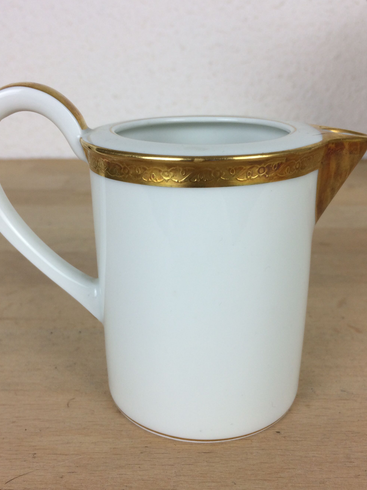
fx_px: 509
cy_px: 255
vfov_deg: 51.3
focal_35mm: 36
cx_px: 184
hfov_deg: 39.7
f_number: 2.2
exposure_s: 1/100
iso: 40
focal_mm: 4.15
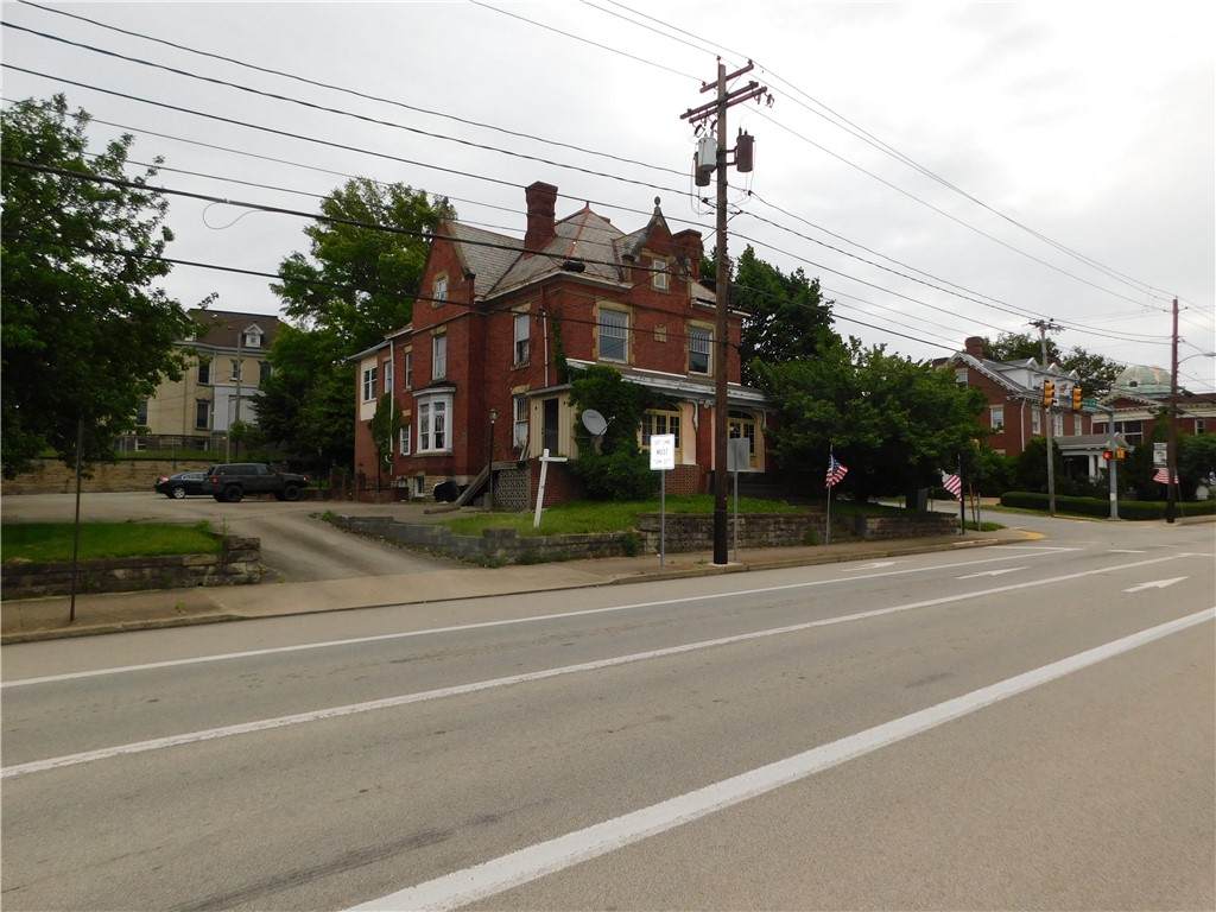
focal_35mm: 23
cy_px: 456
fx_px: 808
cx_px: 608
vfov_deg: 58.9
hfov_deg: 73.9
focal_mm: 4
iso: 125
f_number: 3
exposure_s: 1/1250
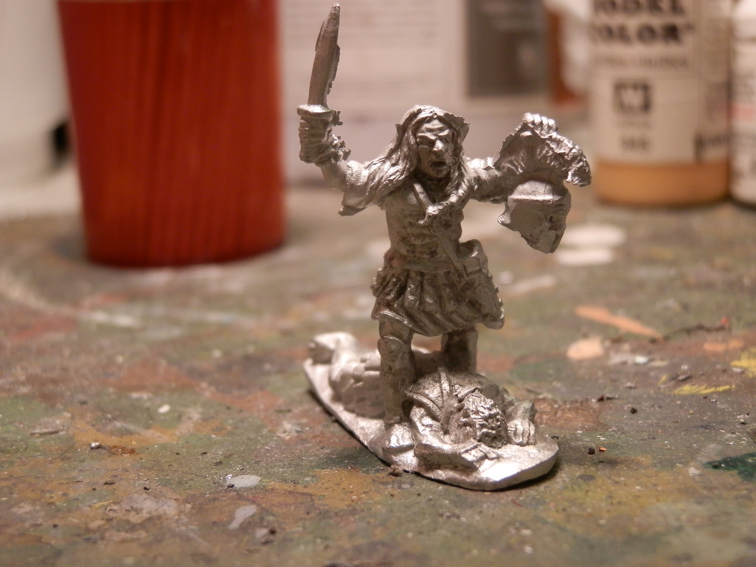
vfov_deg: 24.0
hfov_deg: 31.7
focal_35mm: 61
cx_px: 378
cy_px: 284
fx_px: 1332
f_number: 3.7
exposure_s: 1/25
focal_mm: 10.99
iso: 200
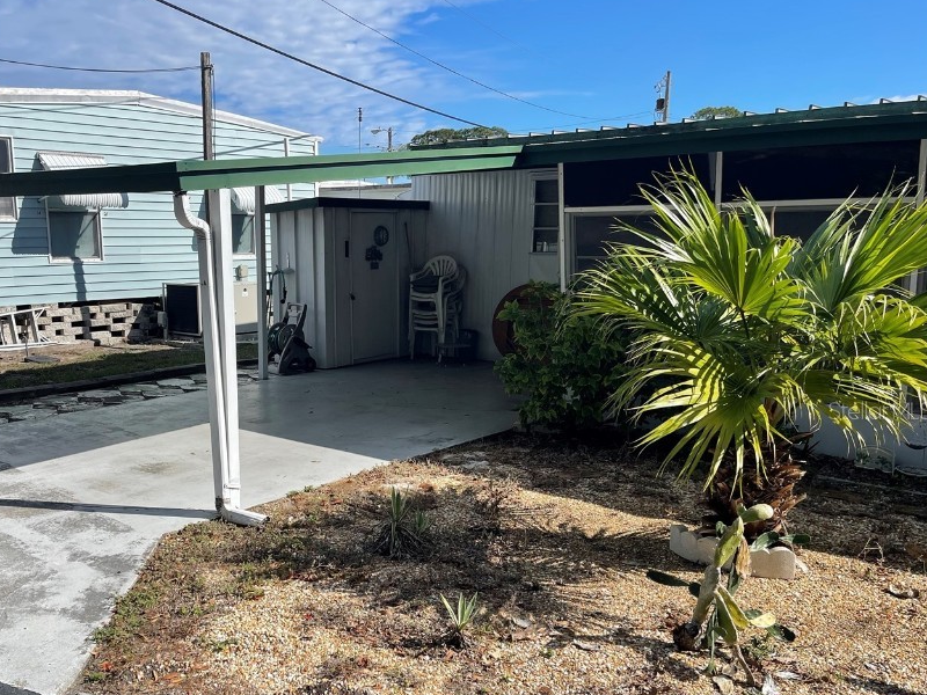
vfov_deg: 44.0
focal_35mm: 32
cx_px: 344
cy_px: 410
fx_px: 857
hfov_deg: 56.1
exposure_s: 1/4717
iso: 32
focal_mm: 5.1
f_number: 1.6
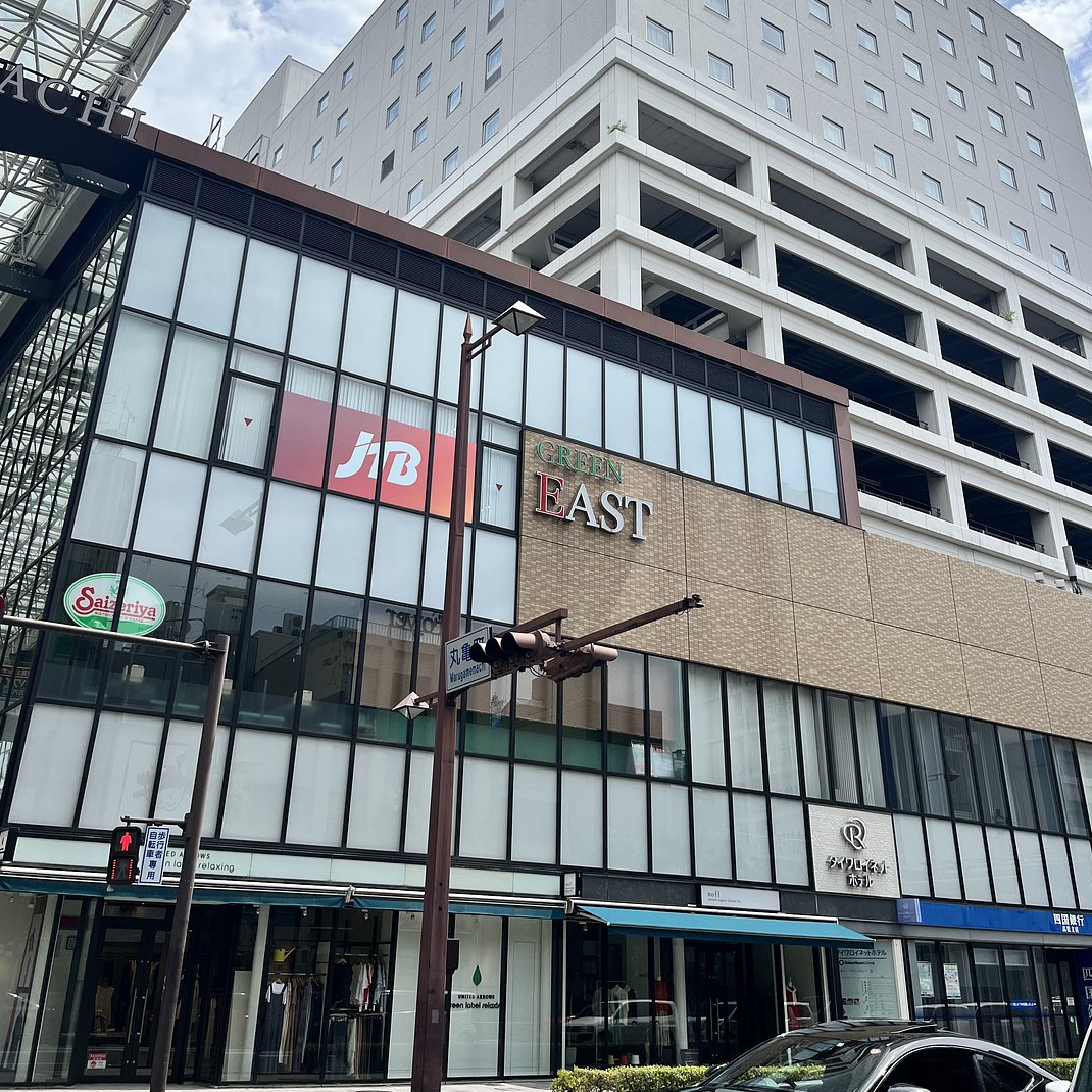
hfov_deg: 49.7
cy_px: 350
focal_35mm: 33
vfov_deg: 48.8
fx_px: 1178
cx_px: 561
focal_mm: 5.1
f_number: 1.6
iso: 50
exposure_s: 1/5076
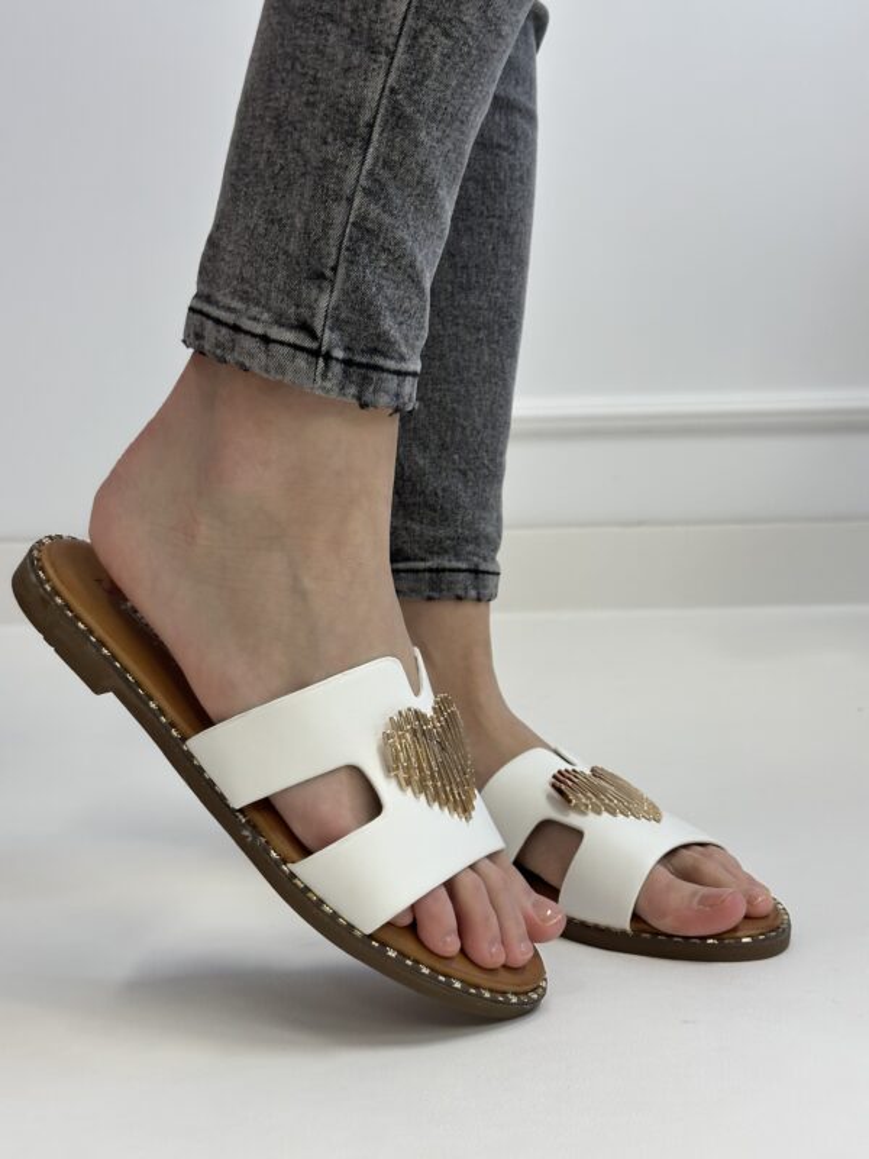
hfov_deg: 30.3
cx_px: 434
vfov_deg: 39.7
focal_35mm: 48
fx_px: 1607
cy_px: 580
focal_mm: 6.86
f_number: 1.78
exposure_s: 1/100
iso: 100
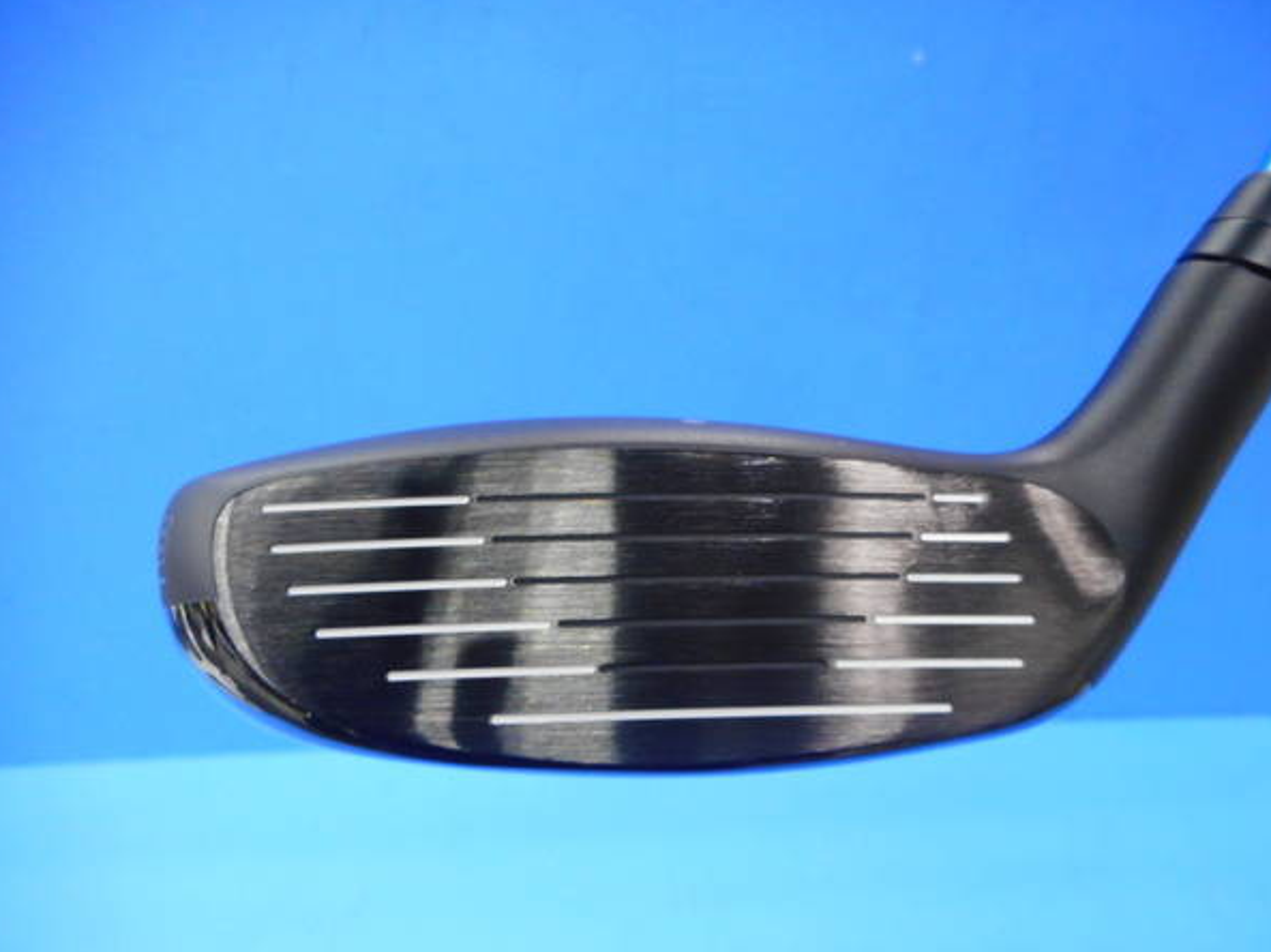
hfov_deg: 65.3
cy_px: 506
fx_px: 991
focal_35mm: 27
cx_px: 662
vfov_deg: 51.3
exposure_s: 1/30
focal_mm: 4.5
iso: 320
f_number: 3.7
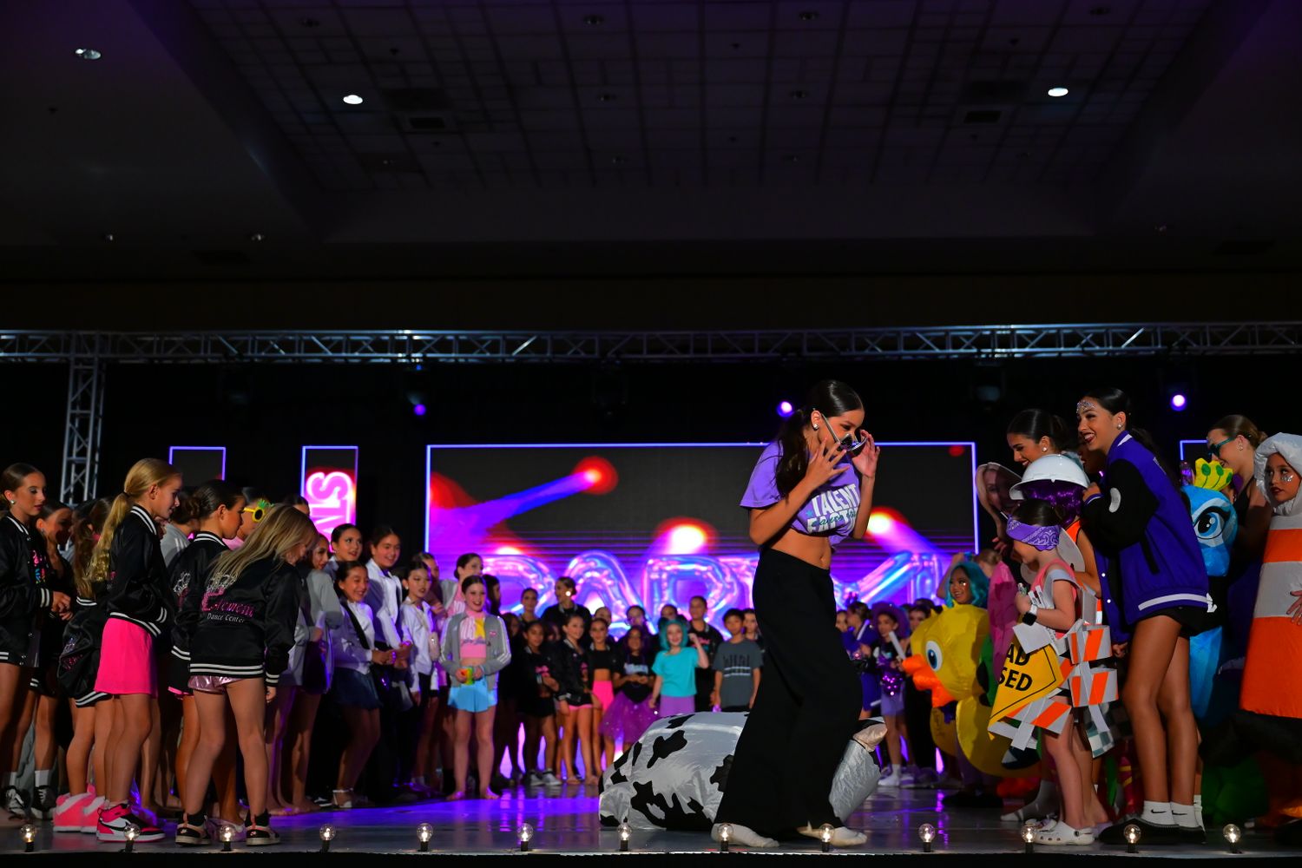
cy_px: 434
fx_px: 1664
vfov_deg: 29.2
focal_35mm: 46
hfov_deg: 42.7
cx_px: 651
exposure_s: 1/1000
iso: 3200
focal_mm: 46
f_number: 3.2
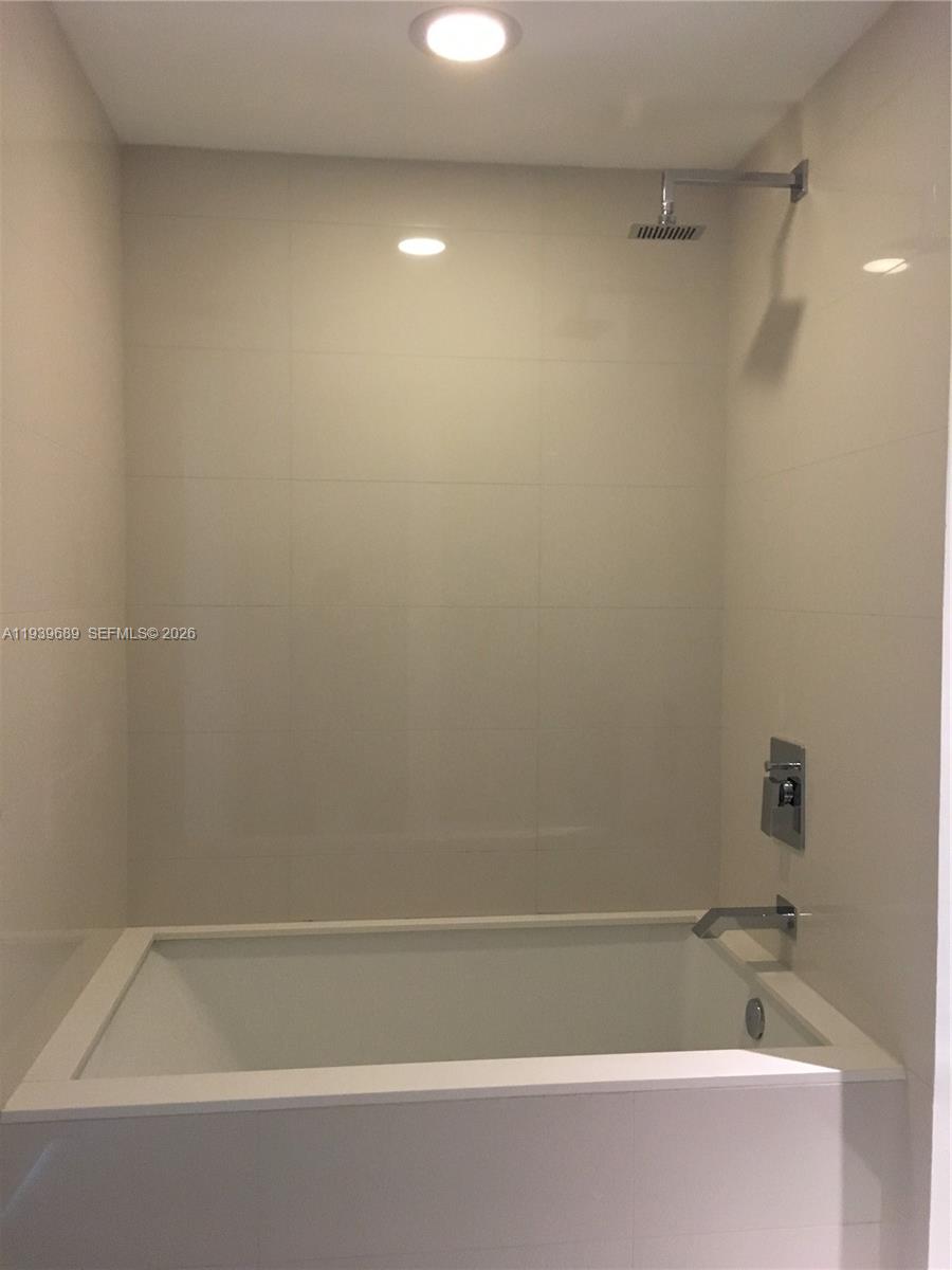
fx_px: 1063
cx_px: 476
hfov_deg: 48.2
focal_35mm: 29
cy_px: 635
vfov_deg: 61.7
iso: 200
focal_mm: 4.15
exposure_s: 1/30
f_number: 2.2
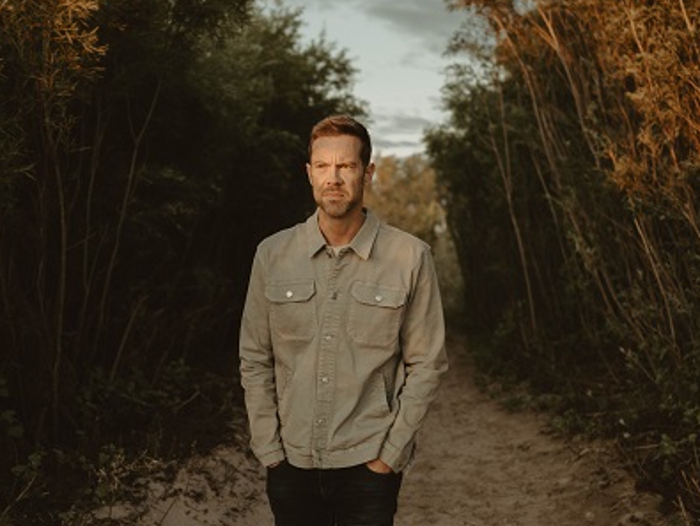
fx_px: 1032
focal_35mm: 51
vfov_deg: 28.5
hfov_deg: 37.5
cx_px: 351
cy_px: 320
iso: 100
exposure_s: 1/250
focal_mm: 35
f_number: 2.2
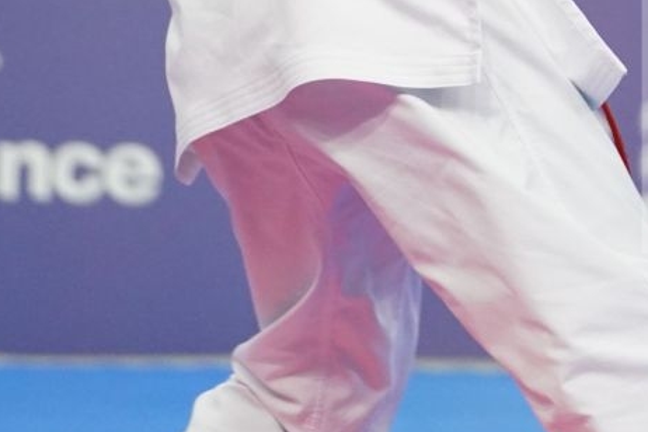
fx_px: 10241
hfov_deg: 3.6
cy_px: -373
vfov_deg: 2.4
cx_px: 773
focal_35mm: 569
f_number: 2.8
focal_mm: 146
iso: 4000
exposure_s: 1/1000
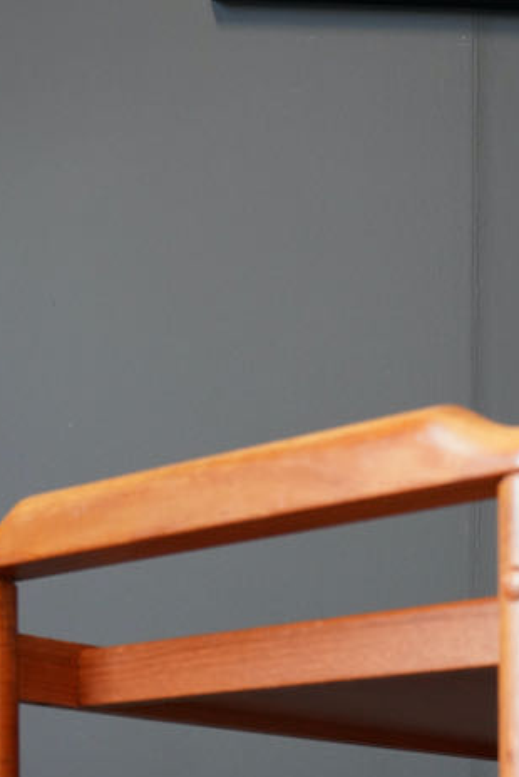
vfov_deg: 22.9
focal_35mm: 80
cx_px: 542
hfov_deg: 16.7
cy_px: 976
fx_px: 1727
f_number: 5
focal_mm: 29
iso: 1600
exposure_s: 1/20
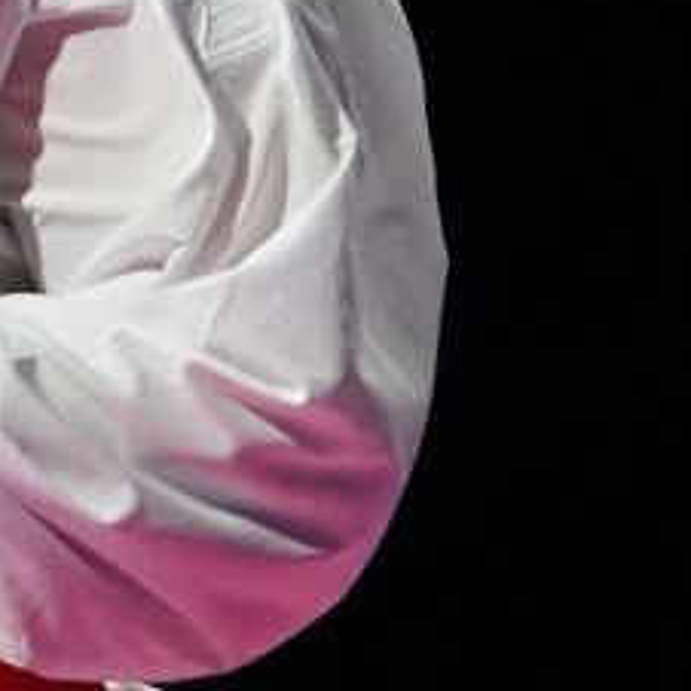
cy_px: 397
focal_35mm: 1091
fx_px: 24639
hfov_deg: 1.6
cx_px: -1850
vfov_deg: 1.6
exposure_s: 1/1000
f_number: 2.8
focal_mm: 161
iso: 6400
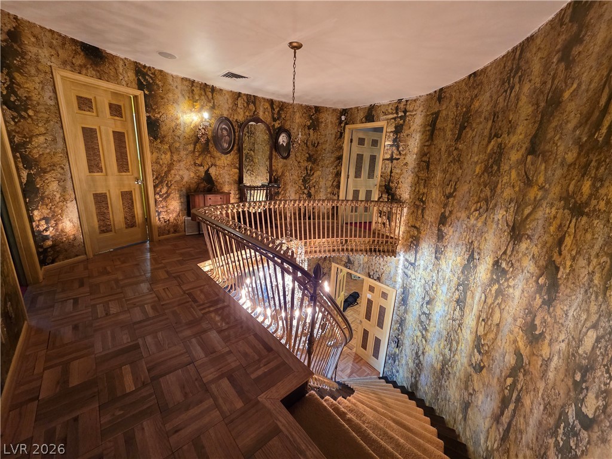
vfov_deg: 89.9
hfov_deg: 106.2
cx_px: 306
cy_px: 230
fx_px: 230
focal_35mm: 13
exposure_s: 1/60
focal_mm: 2.2
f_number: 1.9
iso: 400
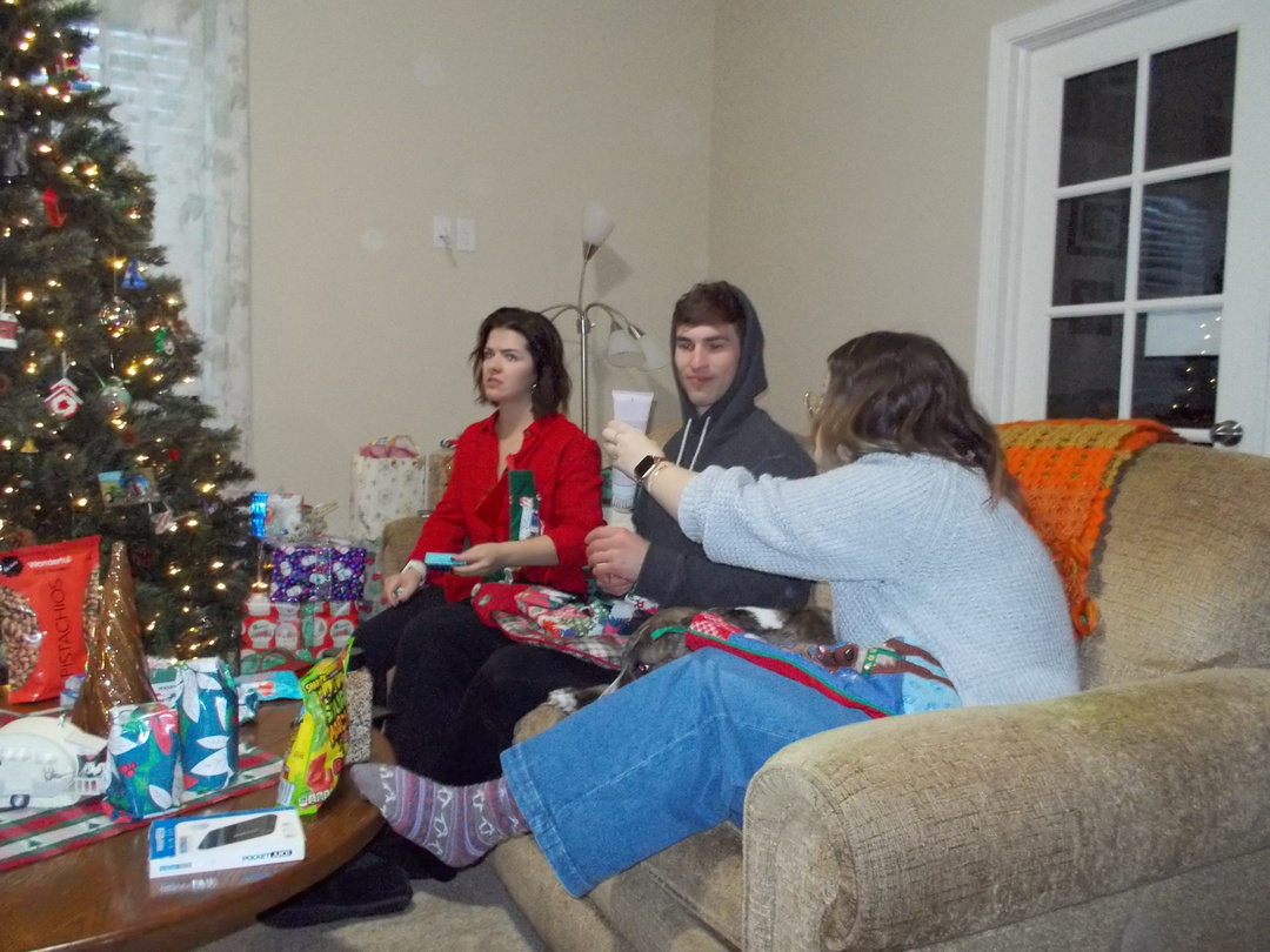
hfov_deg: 61.7
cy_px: 476
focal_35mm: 29
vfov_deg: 48.2
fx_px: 1064
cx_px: 635
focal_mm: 4.1
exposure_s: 1/30
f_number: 3.3
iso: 800
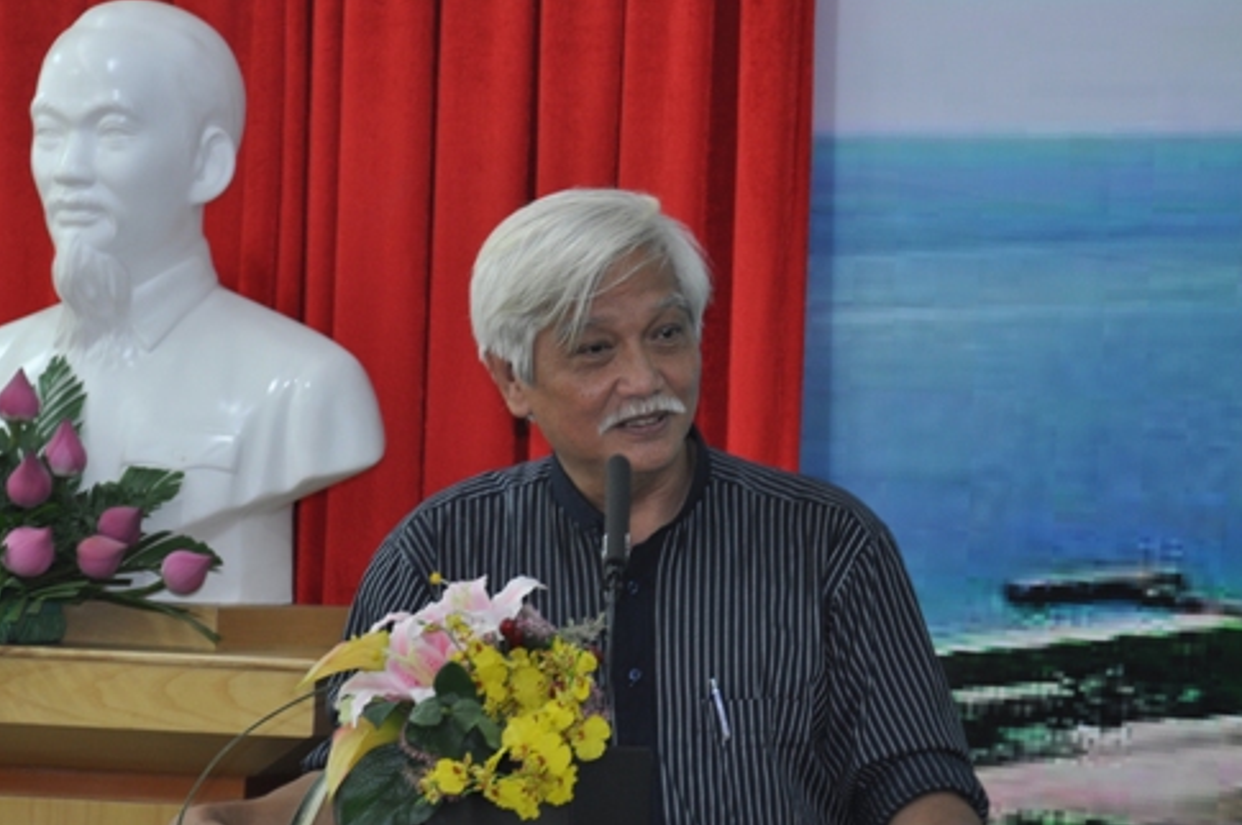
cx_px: 661
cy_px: 442
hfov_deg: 9.9
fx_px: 7155
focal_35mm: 208
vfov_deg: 6.6
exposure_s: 1/25
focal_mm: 105
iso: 320
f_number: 5.6
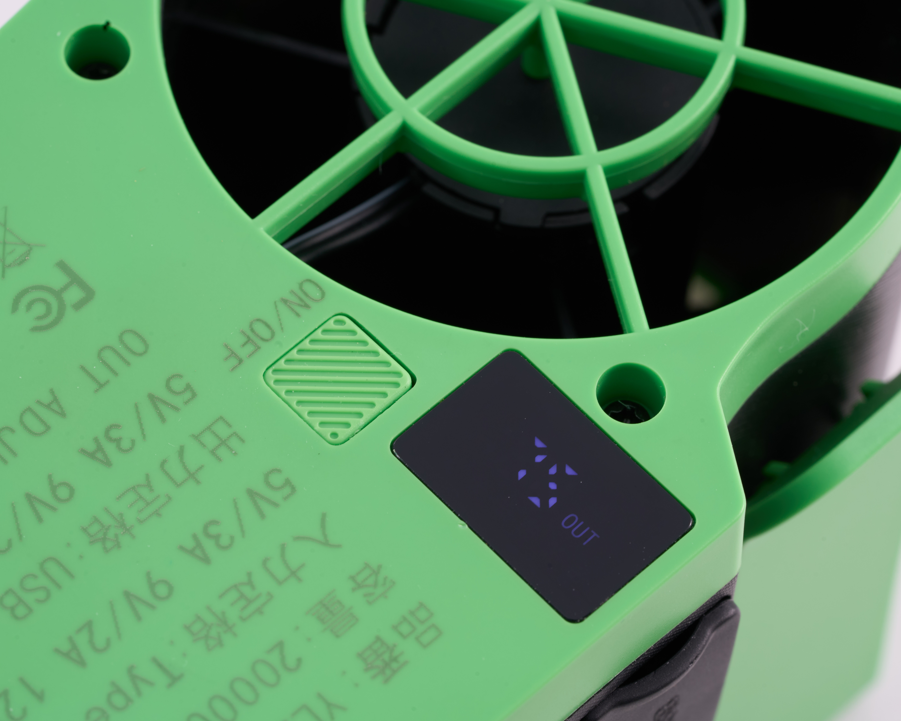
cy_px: 359
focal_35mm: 102
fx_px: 2720
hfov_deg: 18.8
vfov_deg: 15.1
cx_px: 449
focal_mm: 90
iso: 200
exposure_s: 1/5
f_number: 14
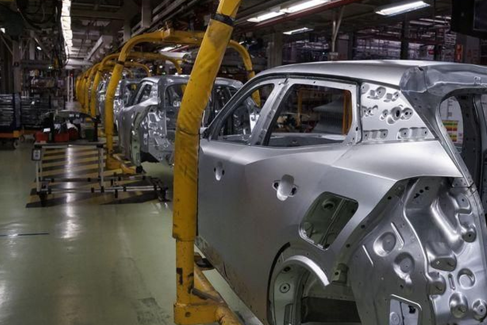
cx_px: 340
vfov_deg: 33.4
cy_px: 182
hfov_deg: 47.3
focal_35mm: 40
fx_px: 541
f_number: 4
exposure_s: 1/125
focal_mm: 16
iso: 800
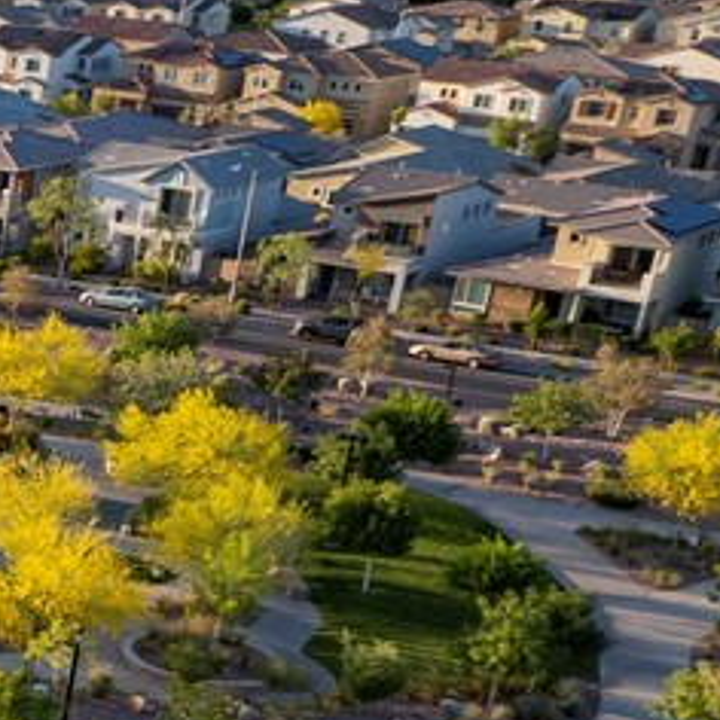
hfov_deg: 14.6
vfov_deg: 18.2
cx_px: -836
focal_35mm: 92
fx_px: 2165
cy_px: 787
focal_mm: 12.29
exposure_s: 1/240
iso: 200
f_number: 3.2
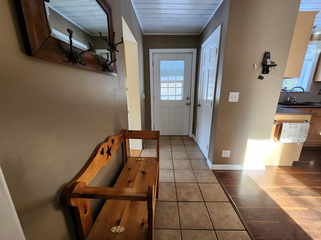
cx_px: 160
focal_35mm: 13
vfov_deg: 89.9
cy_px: 120
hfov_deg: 106.2
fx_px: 121
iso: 250
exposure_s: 1/60
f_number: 2.2
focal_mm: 2.2
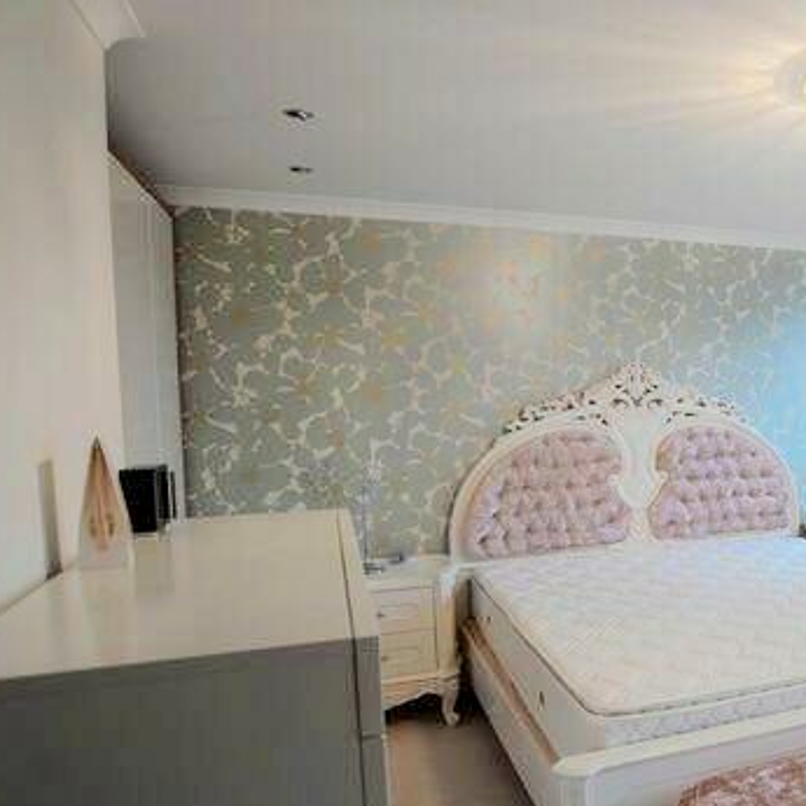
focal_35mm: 31
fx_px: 817
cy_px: 471
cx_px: 750
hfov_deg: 46.5
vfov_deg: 52.3
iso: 100
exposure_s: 1/13
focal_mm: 18
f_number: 3.5
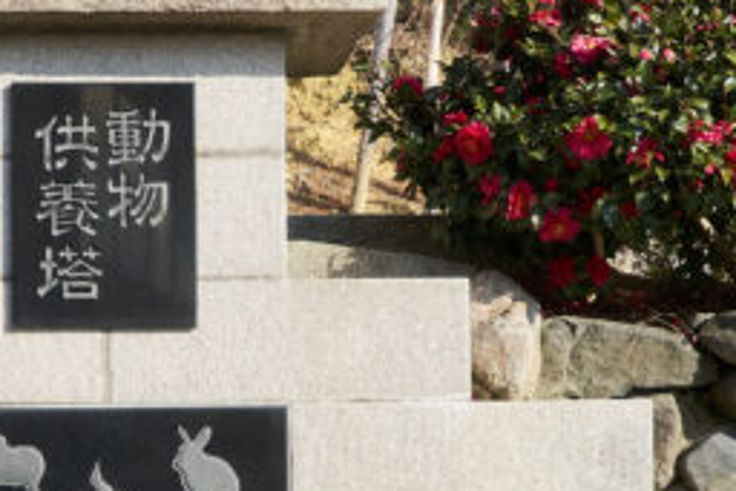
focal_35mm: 96
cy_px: 441
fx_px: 1964
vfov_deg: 14.1
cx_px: 121
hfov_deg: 20.9
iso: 250
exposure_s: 1/125
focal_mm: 32
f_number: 14
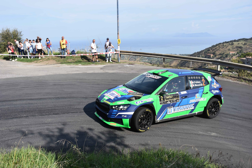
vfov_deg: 38.4
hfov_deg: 55.1
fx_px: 241
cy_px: 84
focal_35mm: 34
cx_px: 126
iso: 400
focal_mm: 23
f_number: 6.3
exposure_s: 1/1600
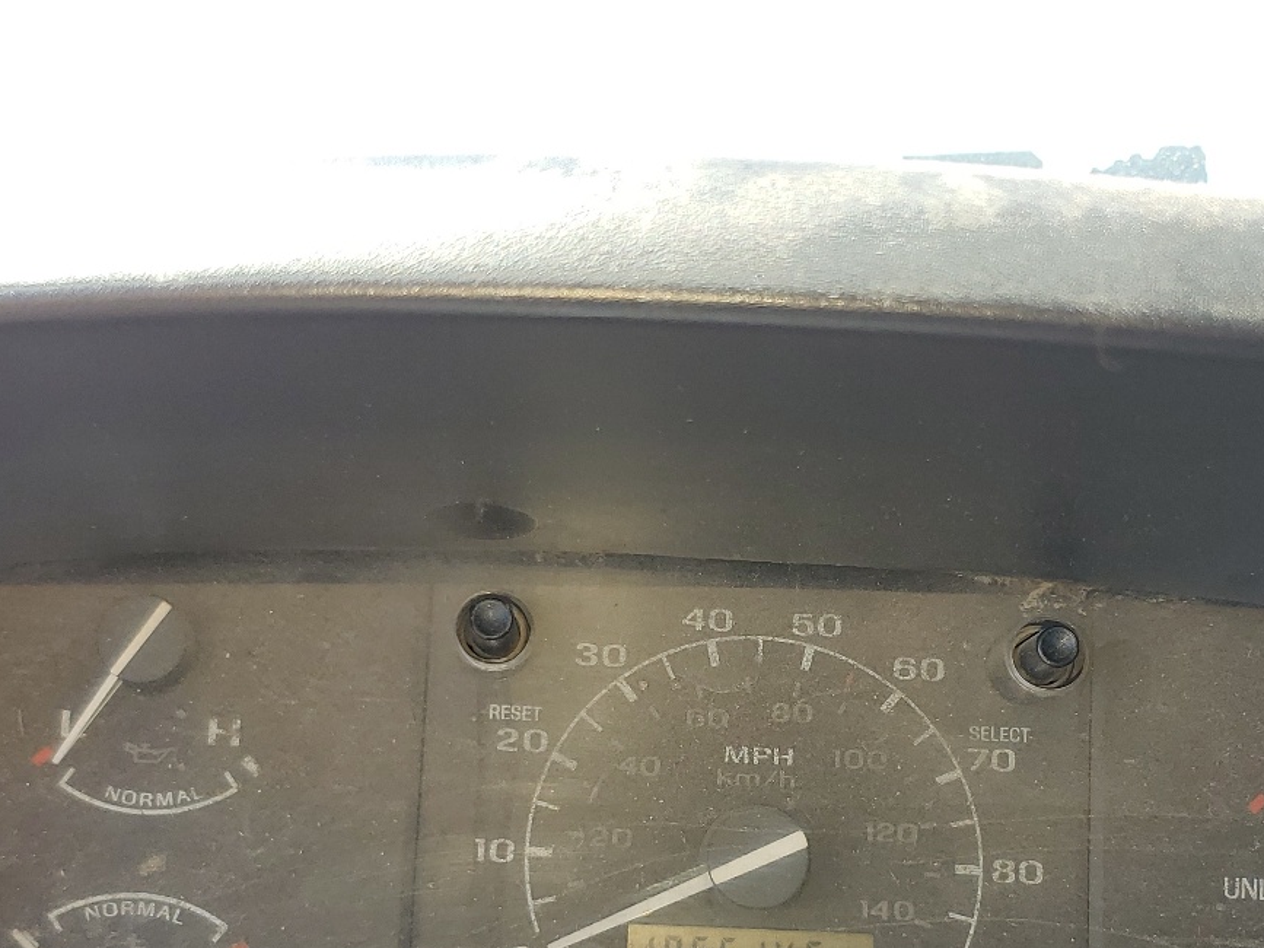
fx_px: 1752
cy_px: 836
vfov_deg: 29.2
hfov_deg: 39.6
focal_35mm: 48
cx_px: 691
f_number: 1.5
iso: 50
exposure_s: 1/312
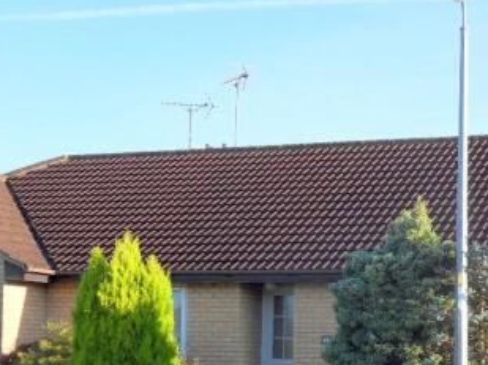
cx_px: 419
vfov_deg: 17.1
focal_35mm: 85
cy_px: 312
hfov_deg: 22.6
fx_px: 1197
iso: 80
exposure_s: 1/250
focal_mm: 7.9
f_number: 4.2
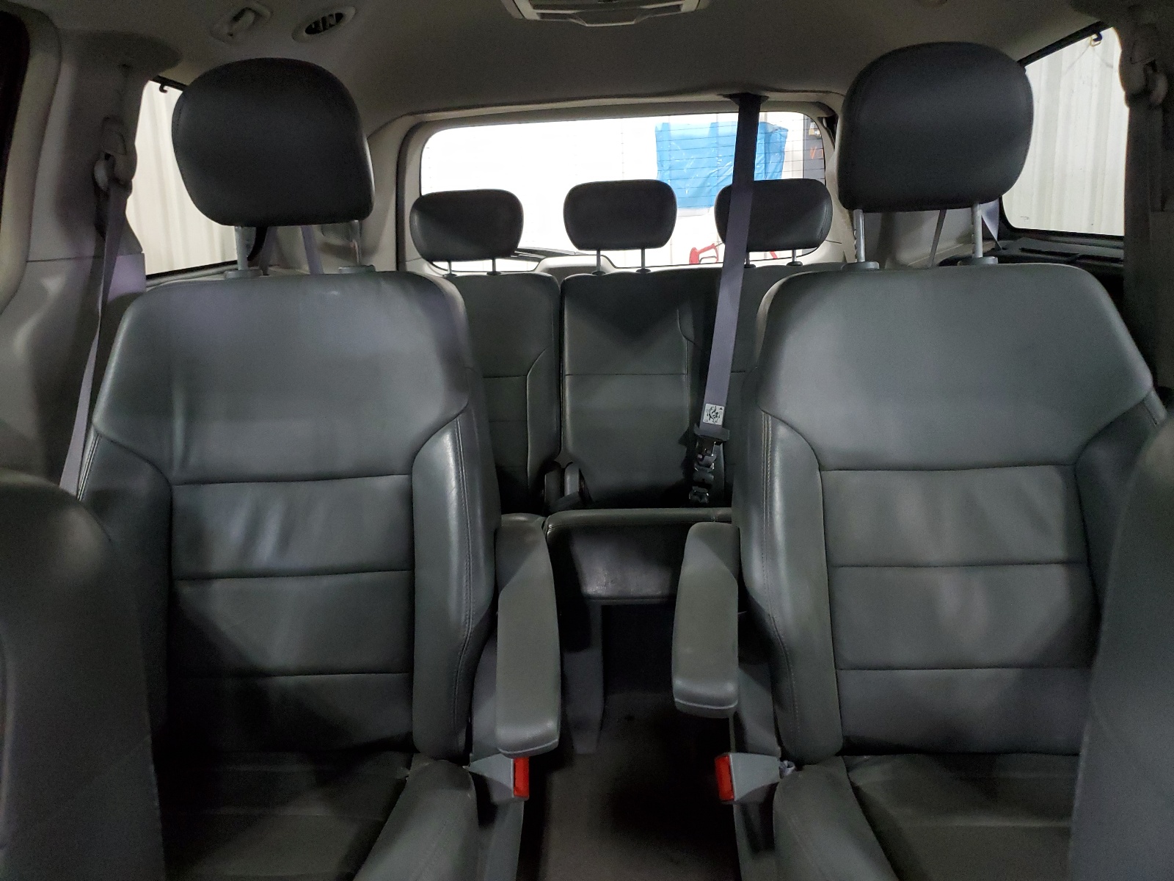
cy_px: 440
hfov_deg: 67.3
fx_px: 882
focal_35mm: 26
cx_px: 587
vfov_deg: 53.1
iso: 367
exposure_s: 1/15
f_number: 1.5
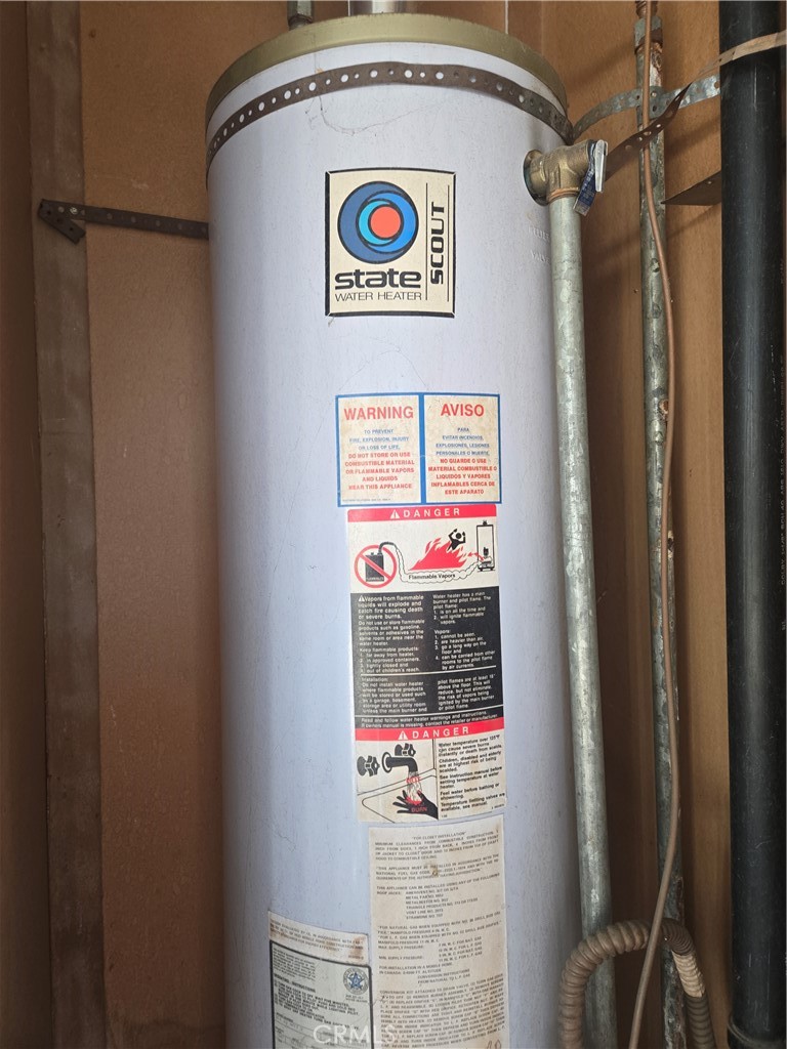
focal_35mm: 23
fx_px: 697
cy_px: 524
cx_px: 394
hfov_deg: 58.9
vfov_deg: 73.9
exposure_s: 1/120
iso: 125
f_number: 1.8
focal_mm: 5.4
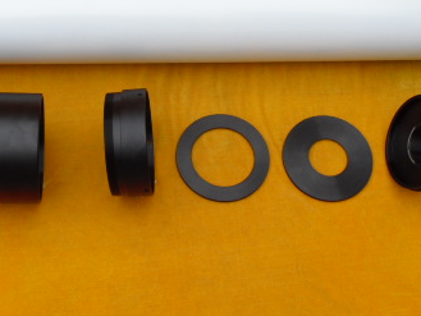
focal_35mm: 70
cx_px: 180
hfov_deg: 27.7
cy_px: 41
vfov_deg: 20.7
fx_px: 852
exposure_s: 1/200
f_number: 3.1
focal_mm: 6.3
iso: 100
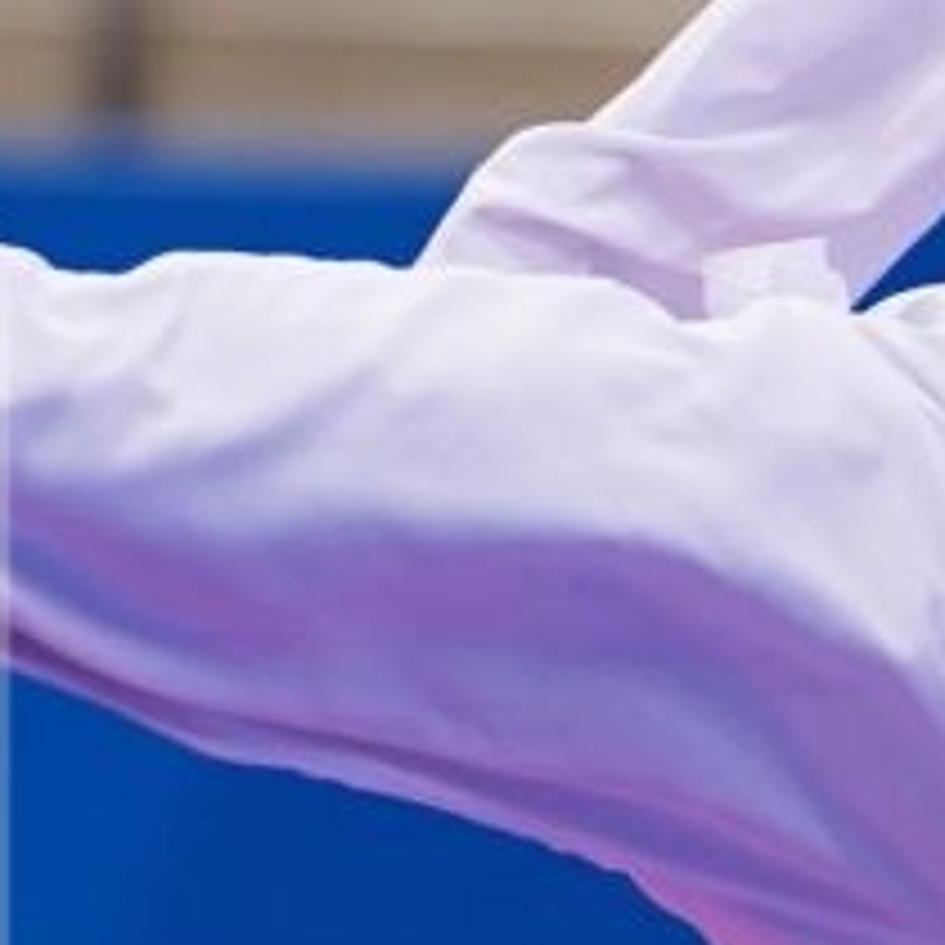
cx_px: 1116
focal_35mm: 1319
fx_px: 40738
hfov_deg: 1.3
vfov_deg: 1.3
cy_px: 675
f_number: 2.8
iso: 1000
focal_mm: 181
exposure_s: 1/1000
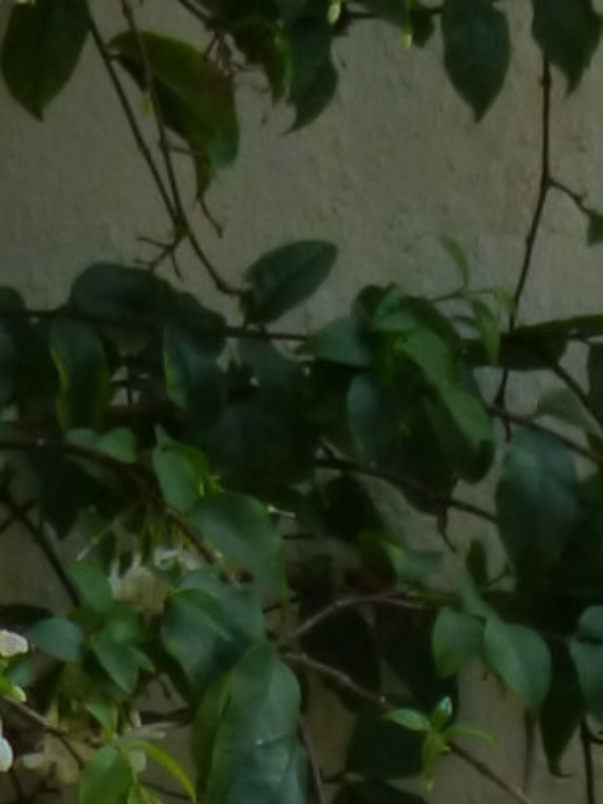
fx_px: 15623
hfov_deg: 2.2
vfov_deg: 2.9
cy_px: -1251
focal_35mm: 673
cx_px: 900
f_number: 5.3
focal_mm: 19.4
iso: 200
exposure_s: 1/500
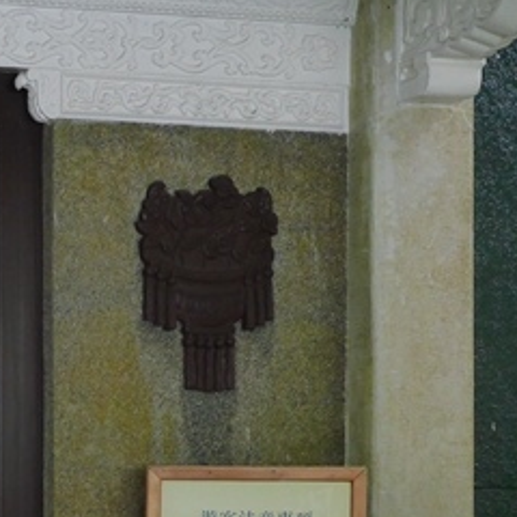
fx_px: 1994
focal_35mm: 118
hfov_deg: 14.2
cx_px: -136
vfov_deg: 14.6
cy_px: 475
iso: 800
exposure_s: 1/50
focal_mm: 25
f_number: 8
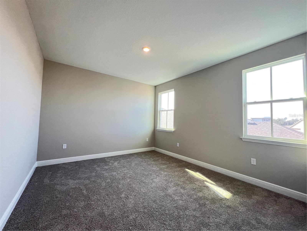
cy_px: 116
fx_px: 115
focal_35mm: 13
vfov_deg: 89.9
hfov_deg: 106.2
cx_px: 154
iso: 160
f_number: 1.8
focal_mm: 1.57
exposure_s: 1/120
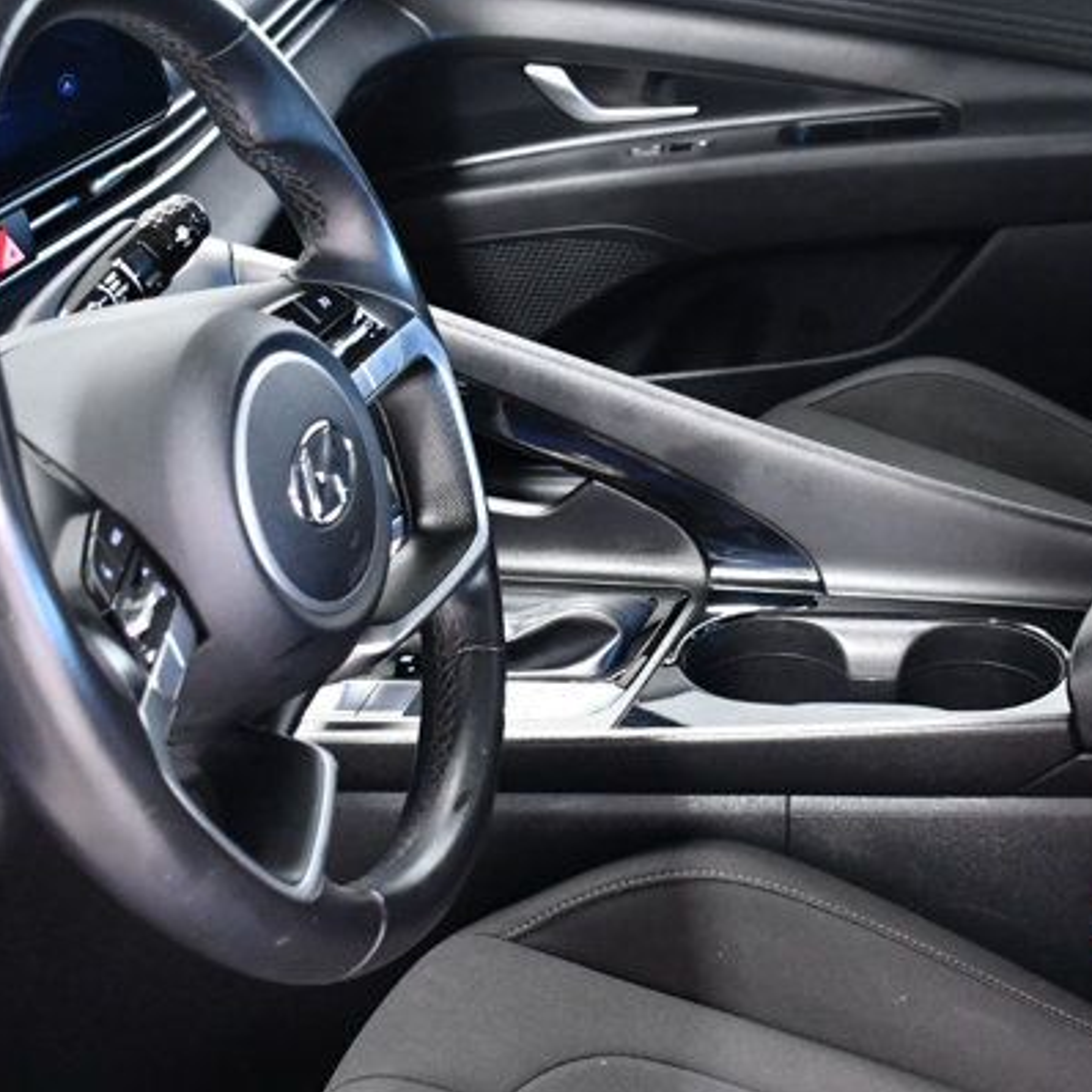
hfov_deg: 28.5
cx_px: 870
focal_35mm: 59
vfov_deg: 29.1
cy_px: 582
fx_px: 2106
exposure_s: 1/60
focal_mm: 18
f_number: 4
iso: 2500
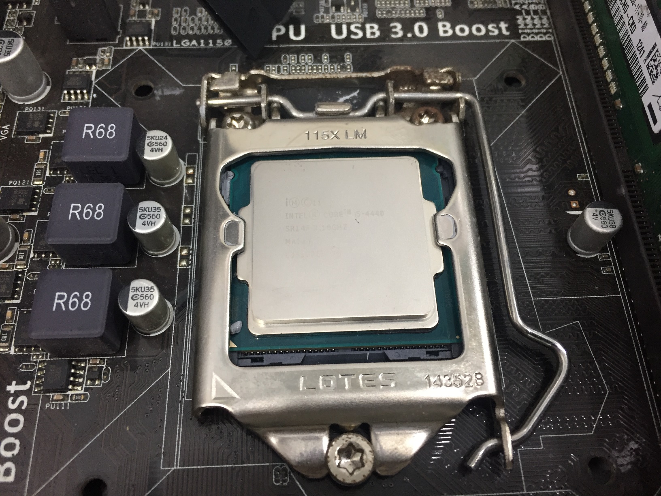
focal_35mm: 29
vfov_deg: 48.2
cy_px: 248
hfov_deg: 61.7
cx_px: 330
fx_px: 554
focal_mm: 4.15
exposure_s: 1/33
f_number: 2.2
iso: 125
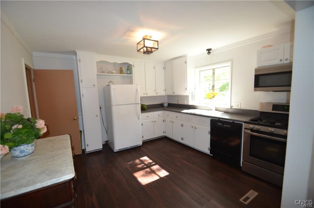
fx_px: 130
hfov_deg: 100.5
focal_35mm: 15
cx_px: 157
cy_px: 104
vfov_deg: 77.0
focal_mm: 10
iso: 800
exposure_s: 1/100
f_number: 3.5
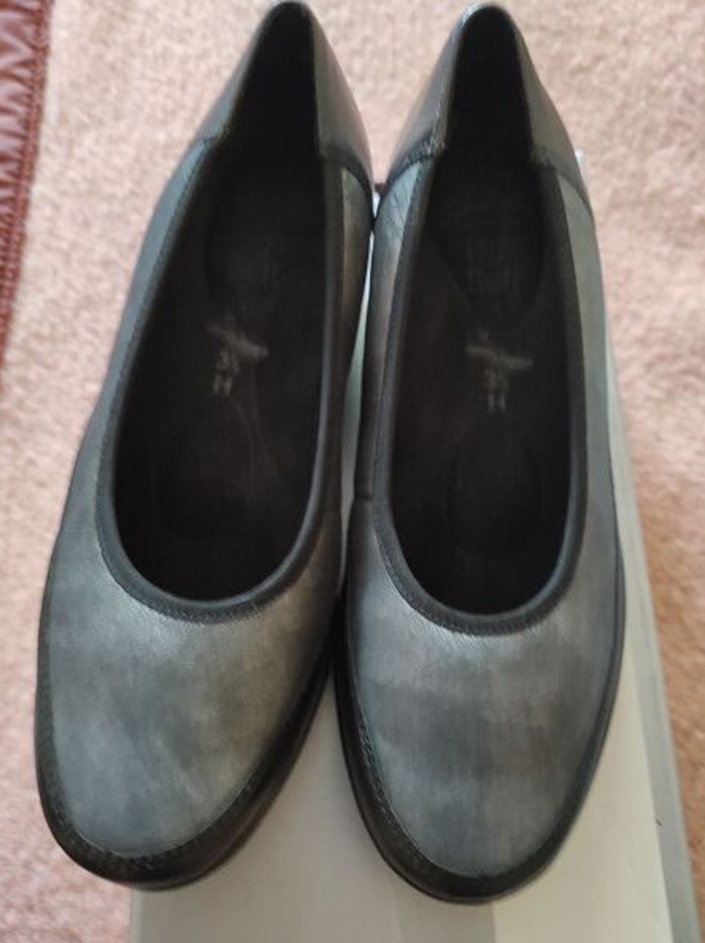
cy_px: 472
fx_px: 735
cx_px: 372
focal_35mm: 27
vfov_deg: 65.4
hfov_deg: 51.2
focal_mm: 5.43
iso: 1326
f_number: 1.89
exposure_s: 1/17
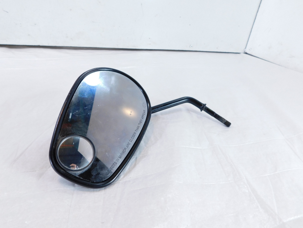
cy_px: 114
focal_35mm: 23
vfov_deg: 58.9
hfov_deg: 73.9
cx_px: 152
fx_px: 201
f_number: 3
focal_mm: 4
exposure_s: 1/30
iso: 140
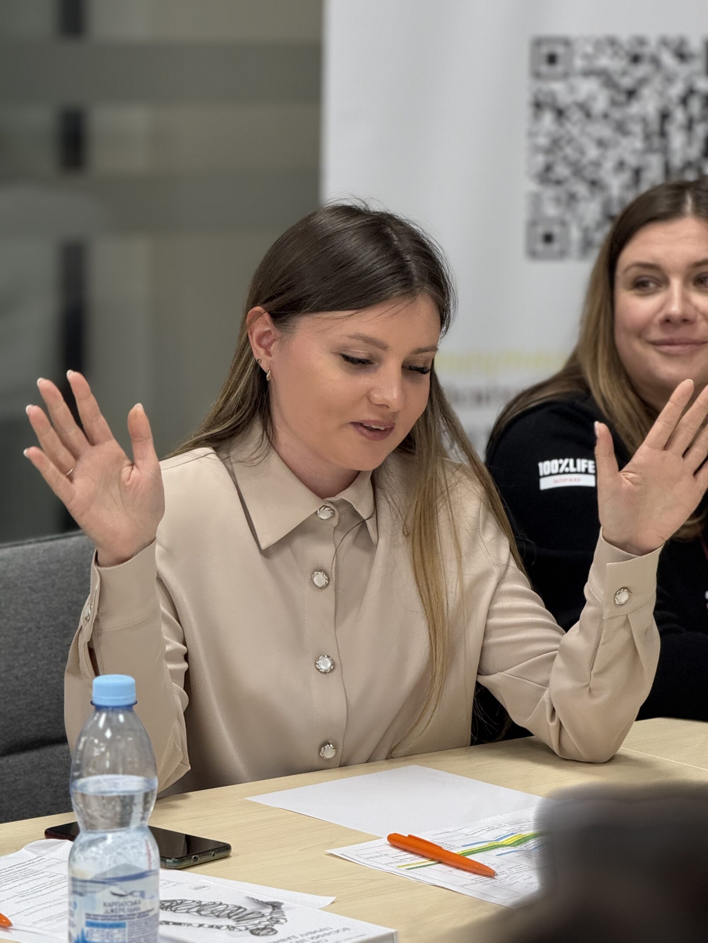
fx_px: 3272
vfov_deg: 16.4
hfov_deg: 12.3
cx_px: 354
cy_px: 472
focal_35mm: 120
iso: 250
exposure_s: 1/70
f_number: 2.8
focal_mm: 15.66
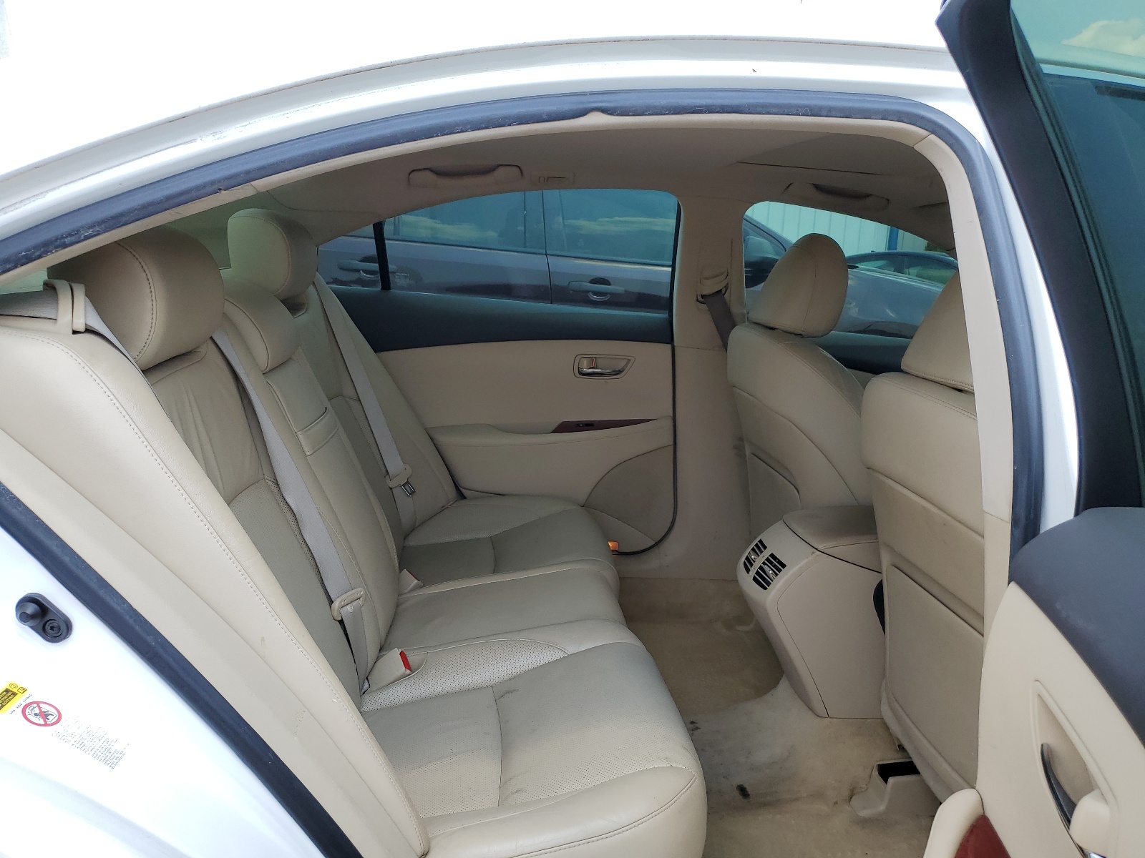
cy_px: 429
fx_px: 860
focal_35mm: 26
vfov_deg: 53.1
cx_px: 572
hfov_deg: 67.3
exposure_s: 1/769
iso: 50
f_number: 1.5
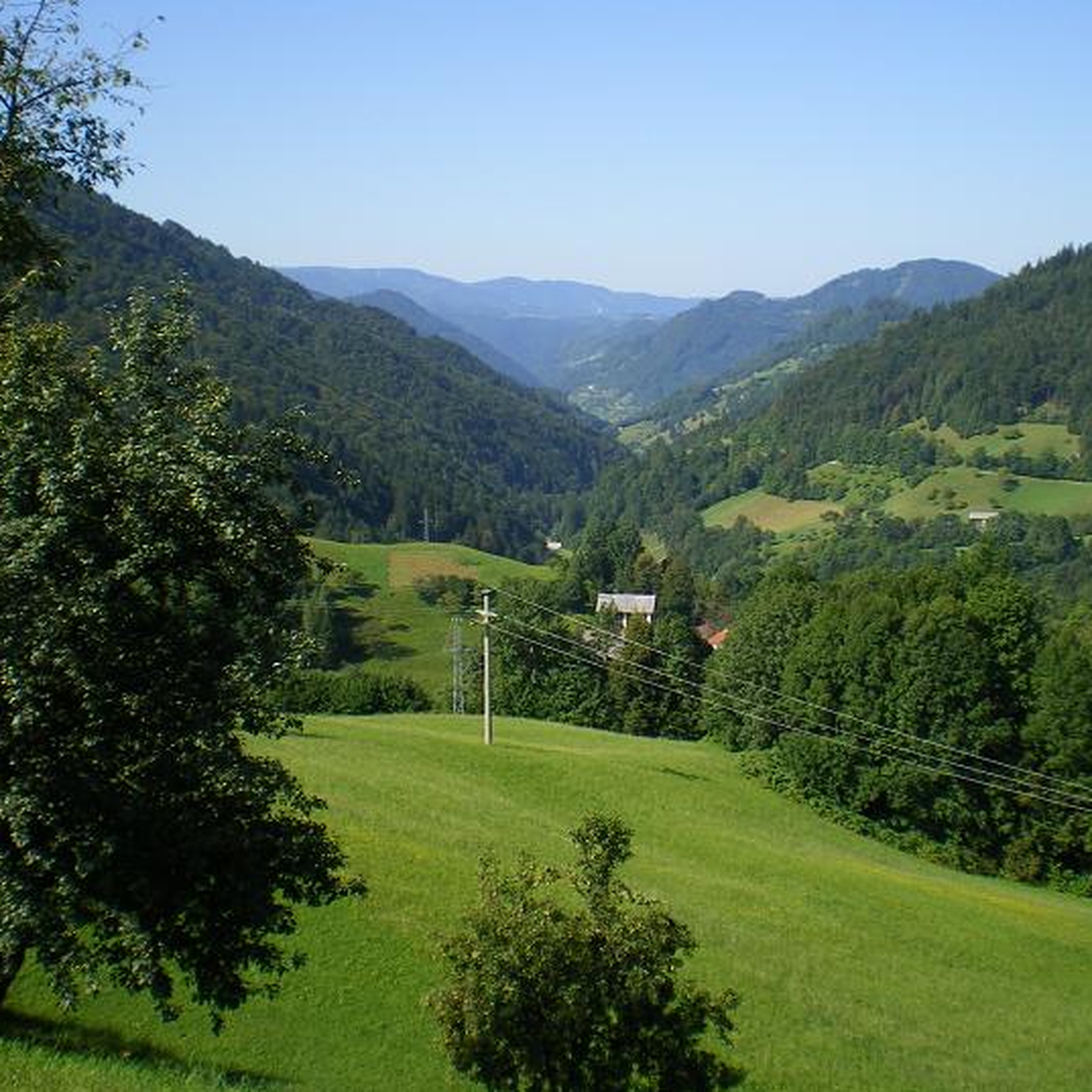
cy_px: 545
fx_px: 1606
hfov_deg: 37.5
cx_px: 624
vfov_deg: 37.6
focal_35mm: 45
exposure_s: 1/250
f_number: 4.6
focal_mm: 6.3
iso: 64
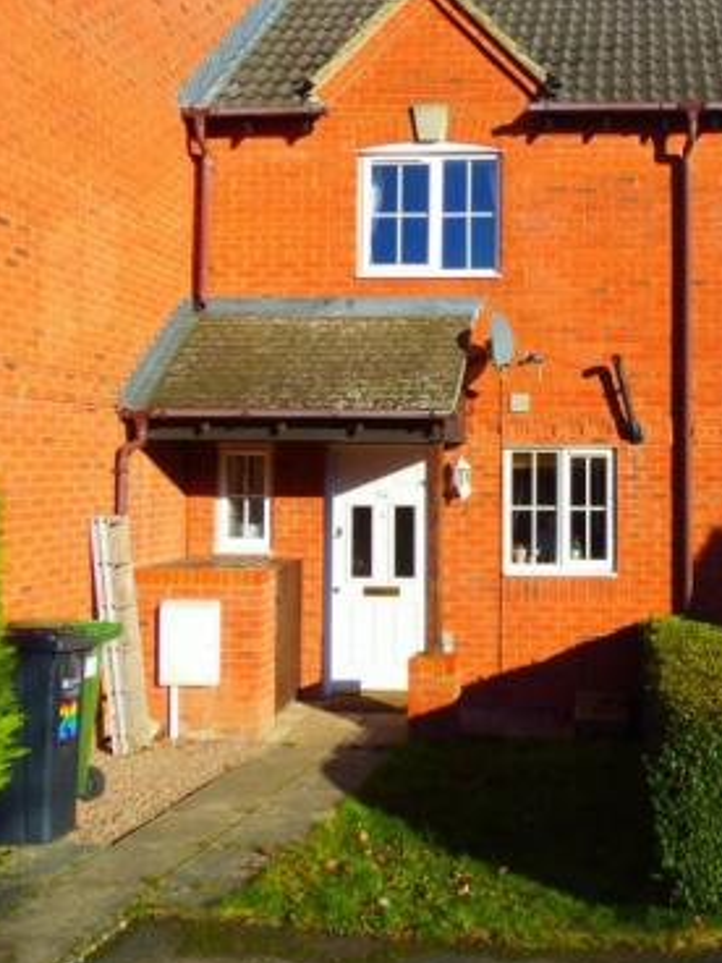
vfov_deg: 48.9
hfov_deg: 37.0
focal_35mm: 38
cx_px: 522
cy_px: 441
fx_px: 1057
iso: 64
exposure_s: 1/640
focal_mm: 4.3
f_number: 2.9
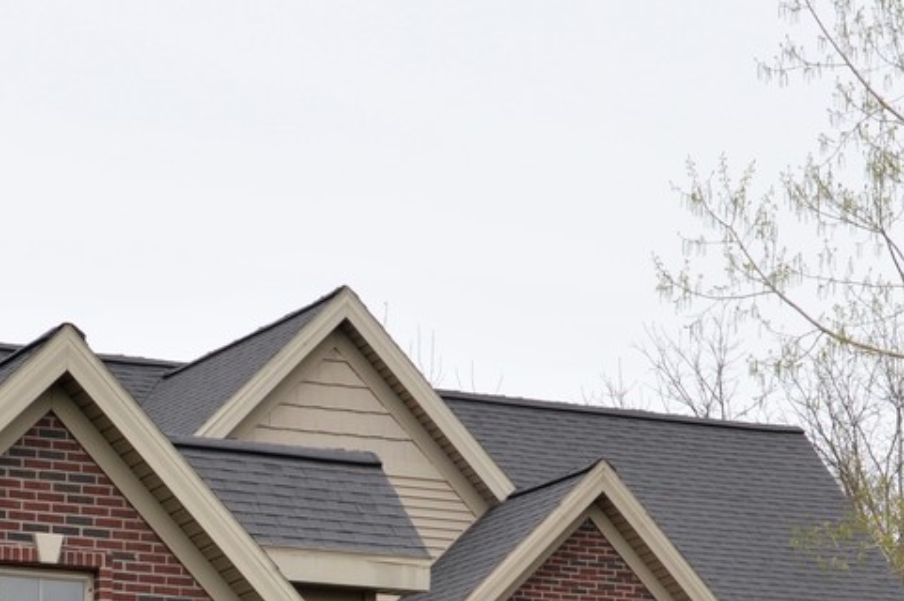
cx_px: 363
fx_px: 3814
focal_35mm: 152
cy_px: 804
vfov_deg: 8.9
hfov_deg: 13.5
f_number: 8
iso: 100
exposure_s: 1/200
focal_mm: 30
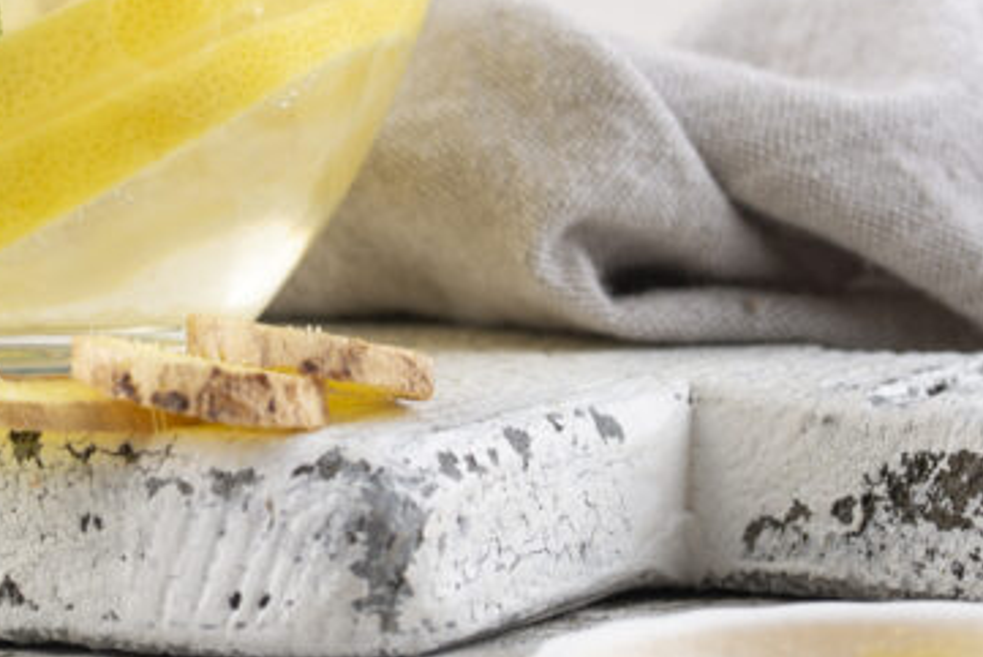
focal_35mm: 332
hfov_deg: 6.2
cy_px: 20
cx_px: -79
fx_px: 9069
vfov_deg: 4.1
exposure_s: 1/100
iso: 100
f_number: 9
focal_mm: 105
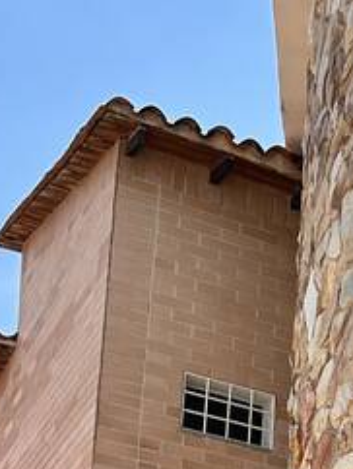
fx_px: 1574
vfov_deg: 15.1
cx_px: 574
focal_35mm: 116
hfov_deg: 12.0
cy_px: 795
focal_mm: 5.7
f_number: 1.5
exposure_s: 1/2404
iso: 50
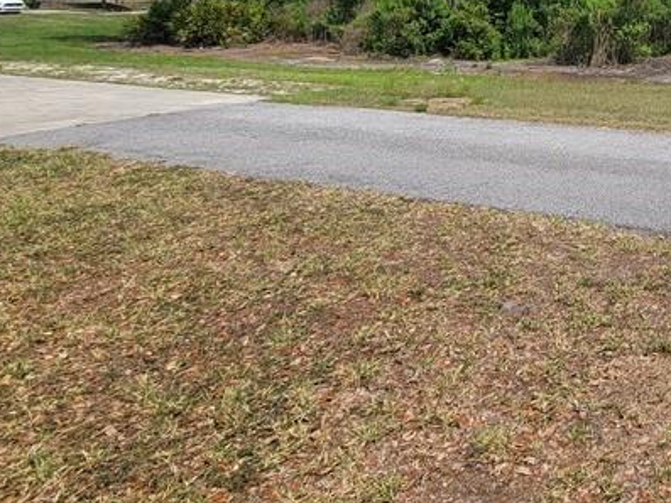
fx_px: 640
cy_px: -2
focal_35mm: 33
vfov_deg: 38.2
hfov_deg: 42.7
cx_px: 745
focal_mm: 2.2
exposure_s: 1/1889
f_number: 2.2
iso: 50
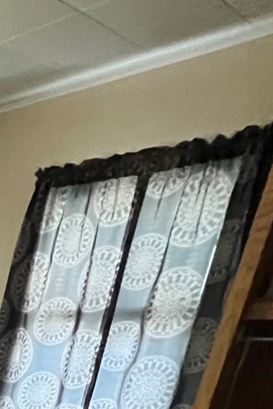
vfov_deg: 27.1
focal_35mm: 47
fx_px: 535
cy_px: 632
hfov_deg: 19.3
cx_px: -251
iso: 1250
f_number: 1.8
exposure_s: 1/41
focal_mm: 1.57
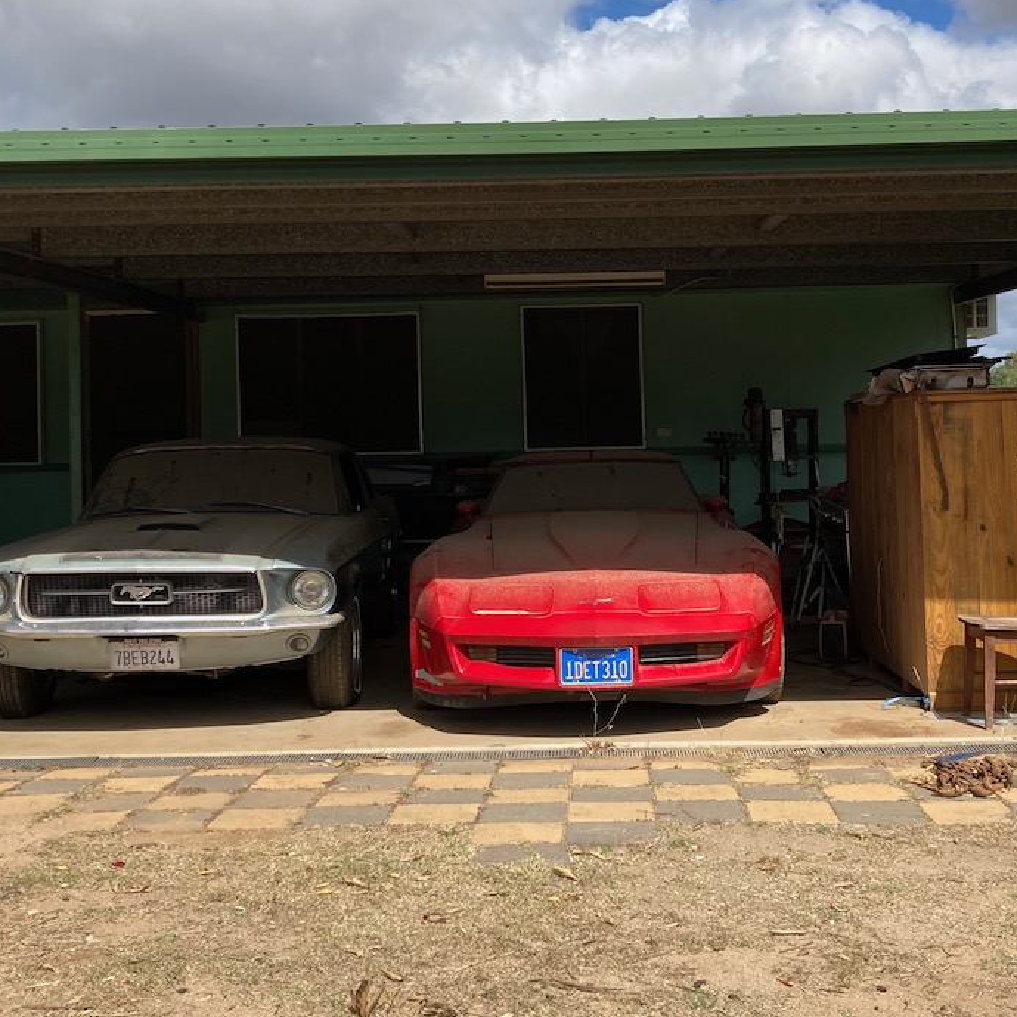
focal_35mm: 46
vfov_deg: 36.7
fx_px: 1529
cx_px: 577
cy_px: 428
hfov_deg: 36.7
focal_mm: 3.99
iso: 20
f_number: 1.8
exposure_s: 1/2288
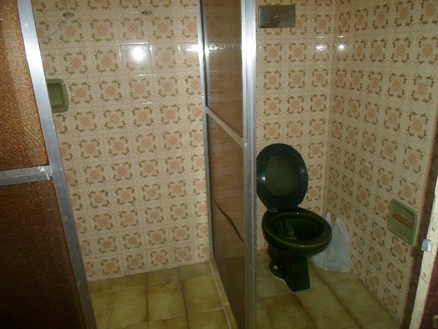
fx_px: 316
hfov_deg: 69.4
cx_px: 219
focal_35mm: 25
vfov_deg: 54.9
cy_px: 164
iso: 100
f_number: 2.5
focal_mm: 4.5
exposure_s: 1/30
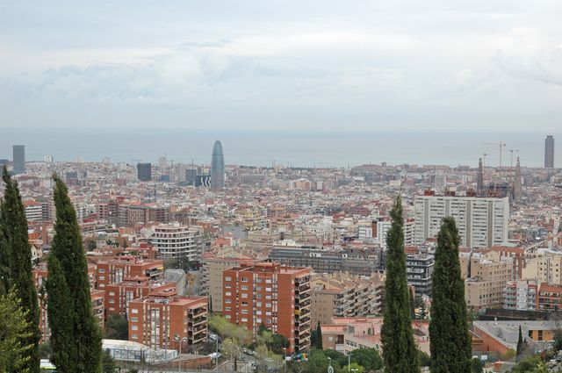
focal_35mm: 75
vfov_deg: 18.1
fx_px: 1169
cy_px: 186
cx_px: 281
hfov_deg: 27.0
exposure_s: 1/320
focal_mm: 50
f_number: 9
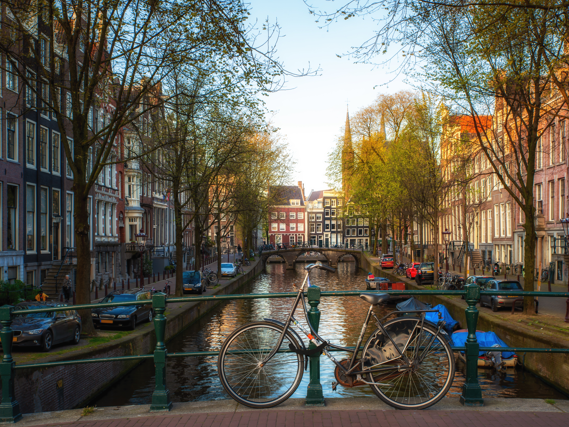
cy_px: 213
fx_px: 641
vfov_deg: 36.8
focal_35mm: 39
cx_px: 285
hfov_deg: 47.9
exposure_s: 1/15
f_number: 11
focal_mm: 36
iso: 100
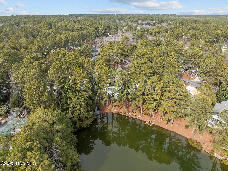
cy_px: 86
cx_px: 114
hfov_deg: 71.6
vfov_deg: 56.8
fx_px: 158
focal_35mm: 24
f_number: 2.8
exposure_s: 1/1000
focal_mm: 12.29
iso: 130
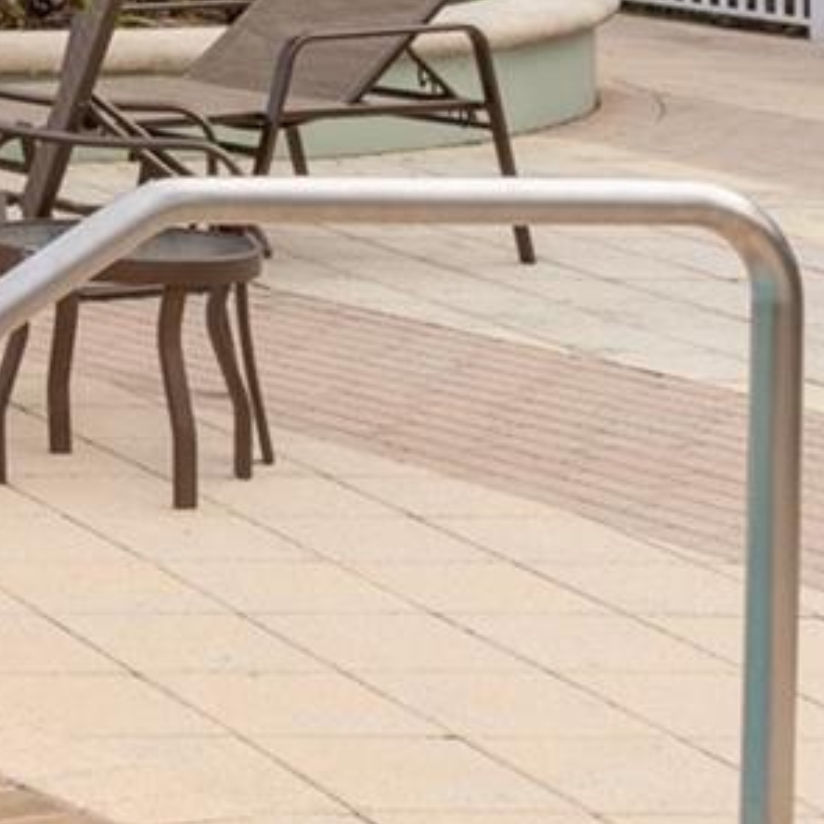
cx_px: -1222
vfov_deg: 13.3
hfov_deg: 11.4
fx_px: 3339
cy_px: -418
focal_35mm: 124
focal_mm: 18
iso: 100
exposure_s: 1/250
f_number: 8
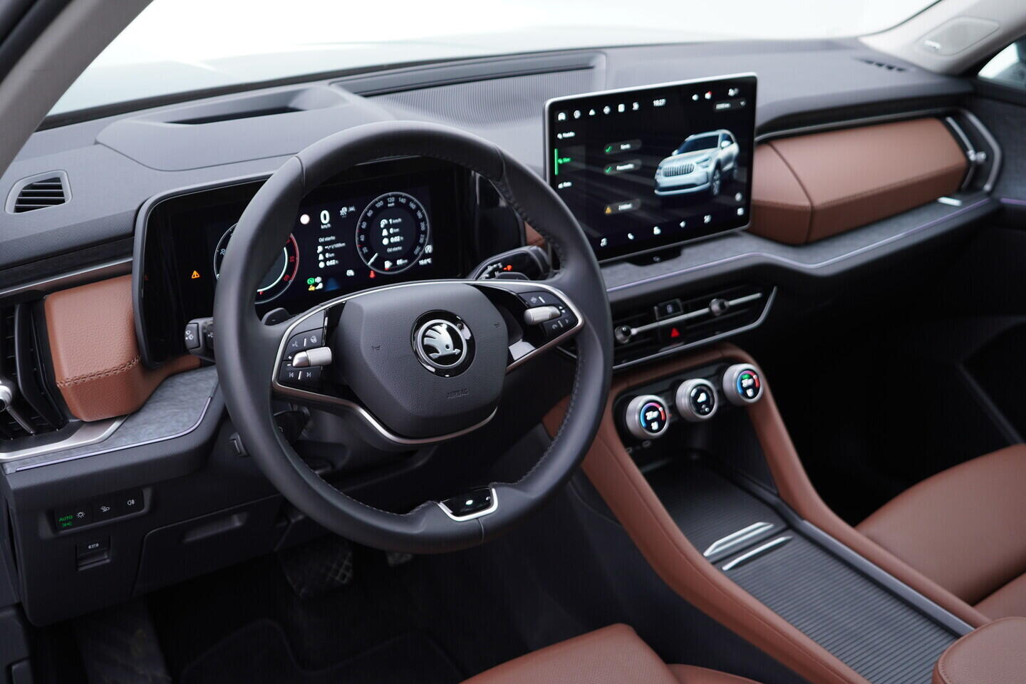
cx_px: 513
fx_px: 1026
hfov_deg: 53.1
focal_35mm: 36
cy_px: 342
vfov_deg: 36.9
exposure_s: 1/40
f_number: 2.8
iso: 160
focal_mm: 24
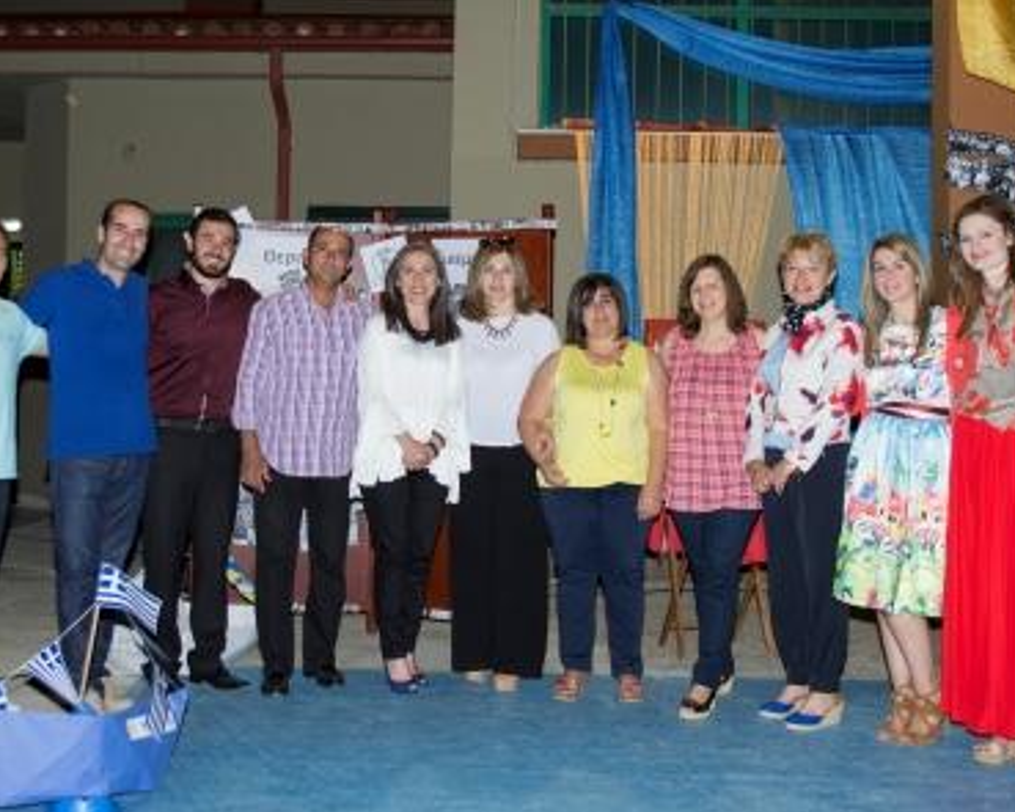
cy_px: 407
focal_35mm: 41
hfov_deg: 44.8
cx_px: 479
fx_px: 1231
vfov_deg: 36.5
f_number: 4
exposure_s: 1/80
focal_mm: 24
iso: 200
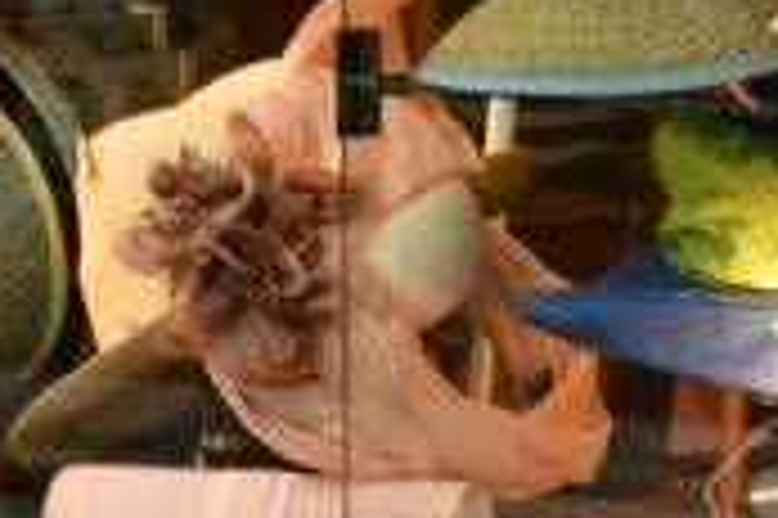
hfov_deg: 4.5
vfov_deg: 3.0
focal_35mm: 450
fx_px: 9716
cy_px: 126
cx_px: 1803
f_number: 13
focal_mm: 40
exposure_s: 1/100
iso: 1250
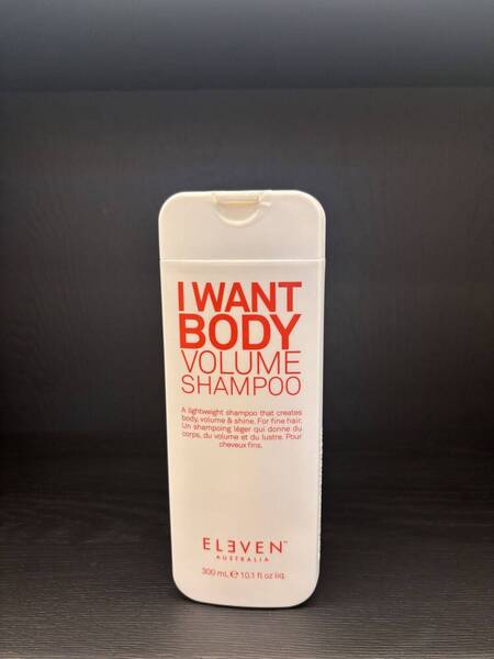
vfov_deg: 67.3
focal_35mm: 26
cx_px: 247
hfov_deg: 53.1
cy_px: 330
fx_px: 495
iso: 125
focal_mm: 5.96
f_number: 1.6
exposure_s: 1/77
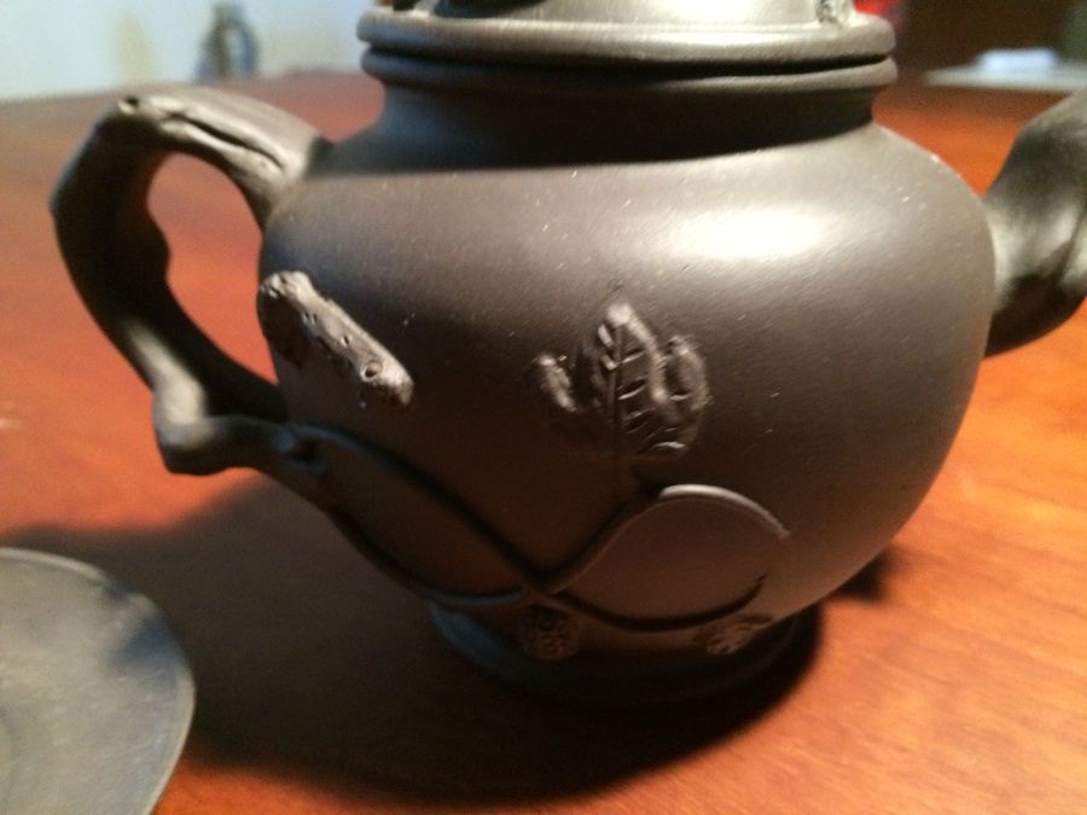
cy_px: 408
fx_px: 942
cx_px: 544
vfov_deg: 46.8
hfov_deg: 60.0
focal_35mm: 30
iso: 400
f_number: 2.2
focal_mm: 4.12
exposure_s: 1/15
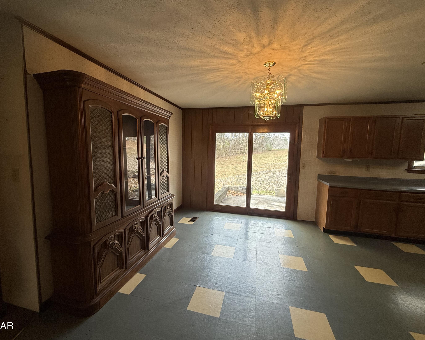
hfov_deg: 96.8
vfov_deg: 84.0
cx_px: 210
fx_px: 189
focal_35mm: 15
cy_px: 167
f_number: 2.2
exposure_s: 1/120
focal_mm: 2.22
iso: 100
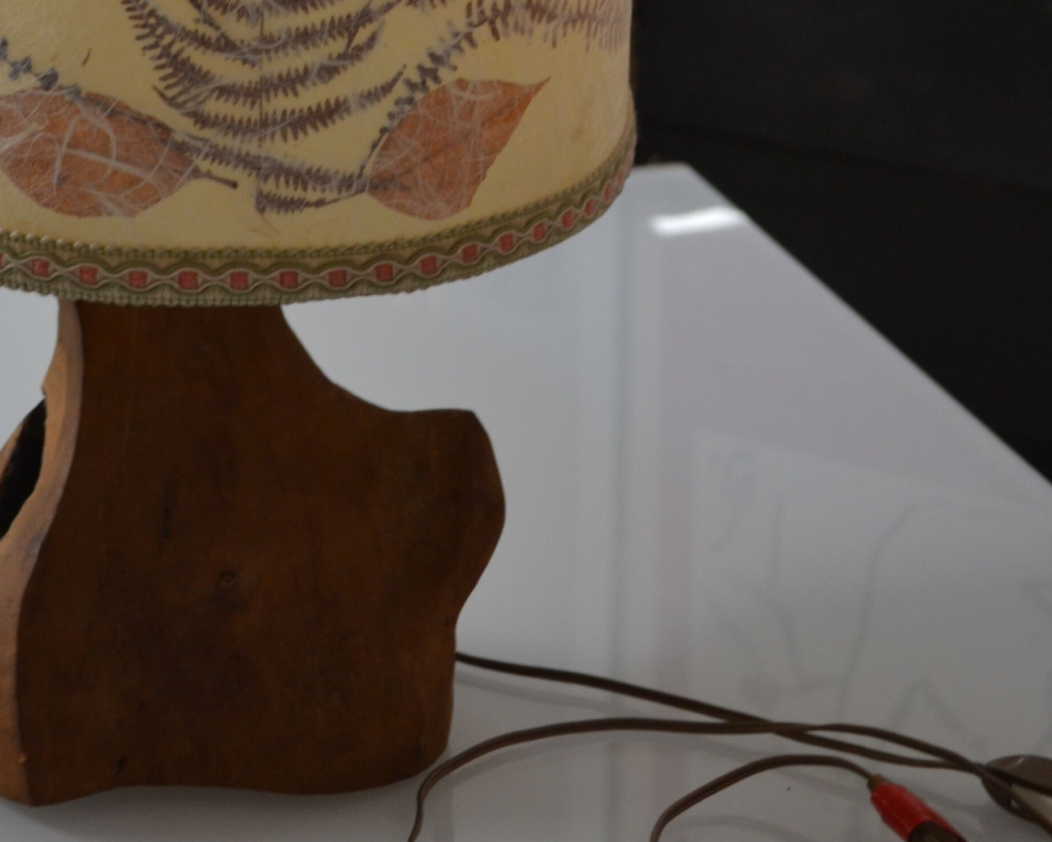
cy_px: -260
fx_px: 4360
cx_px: 220
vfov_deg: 10.8
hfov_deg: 13.7
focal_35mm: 140
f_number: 5.3
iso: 400
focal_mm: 40
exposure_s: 1/15
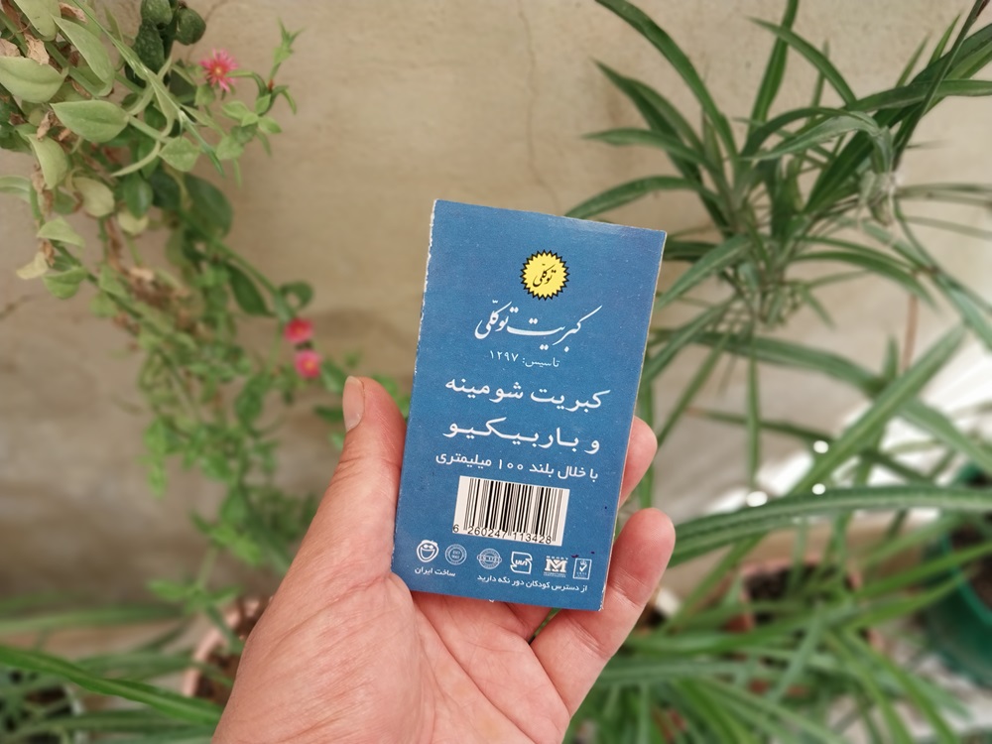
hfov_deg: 67.3
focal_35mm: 26
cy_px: 372
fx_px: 745
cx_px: 496
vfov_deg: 53.1
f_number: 1.8
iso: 20
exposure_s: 1/33
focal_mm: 4
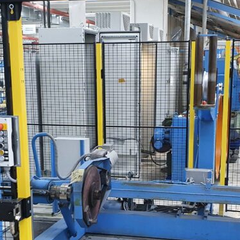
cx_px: 139
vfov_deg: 27.0
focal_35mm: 63
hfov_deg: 27.3
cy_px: 171
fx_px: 494
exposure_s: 1/50
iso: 500
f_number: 2.4
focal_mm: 4.32
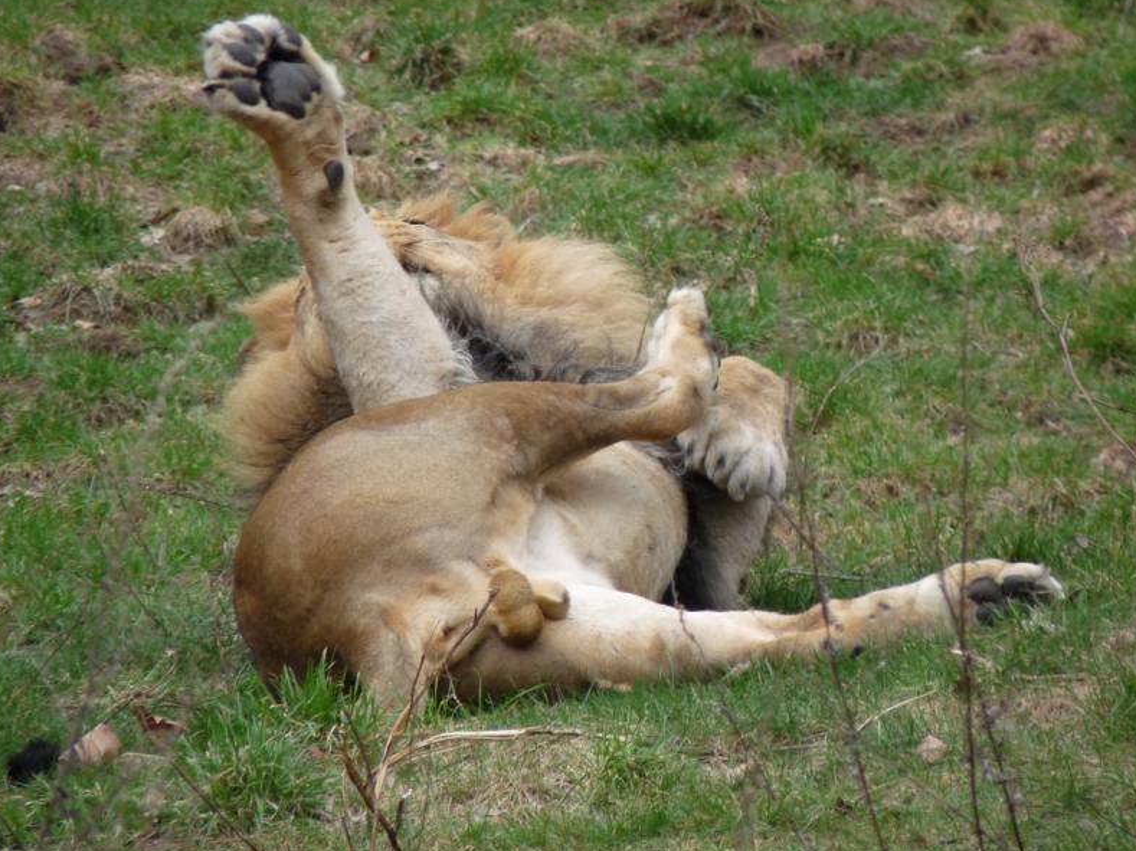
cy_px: 425
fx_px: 16171
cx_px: 566
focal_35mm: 493
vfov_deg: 3.0
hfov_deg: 4.0
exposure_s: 1/500
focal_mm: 86.4
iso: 200
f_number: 4.4
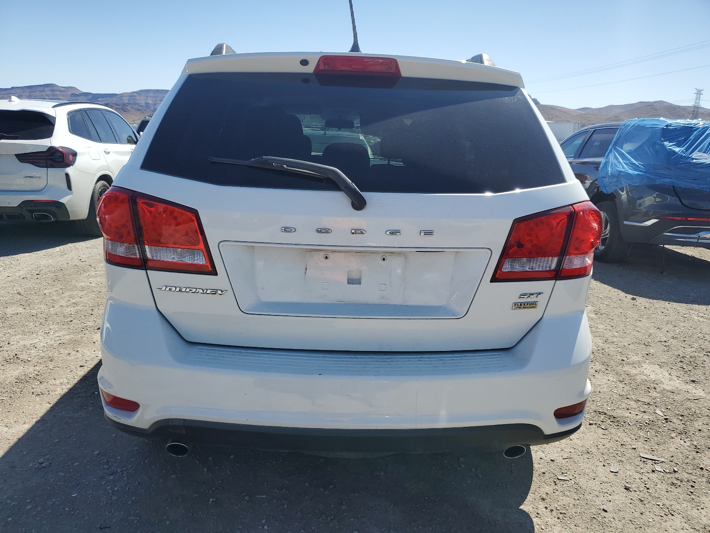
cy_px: 266
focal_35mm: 26
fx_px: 533
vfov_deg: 53.1
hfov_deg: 67.3
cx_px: 355
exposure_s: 1/3333
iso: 50
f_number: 1.5
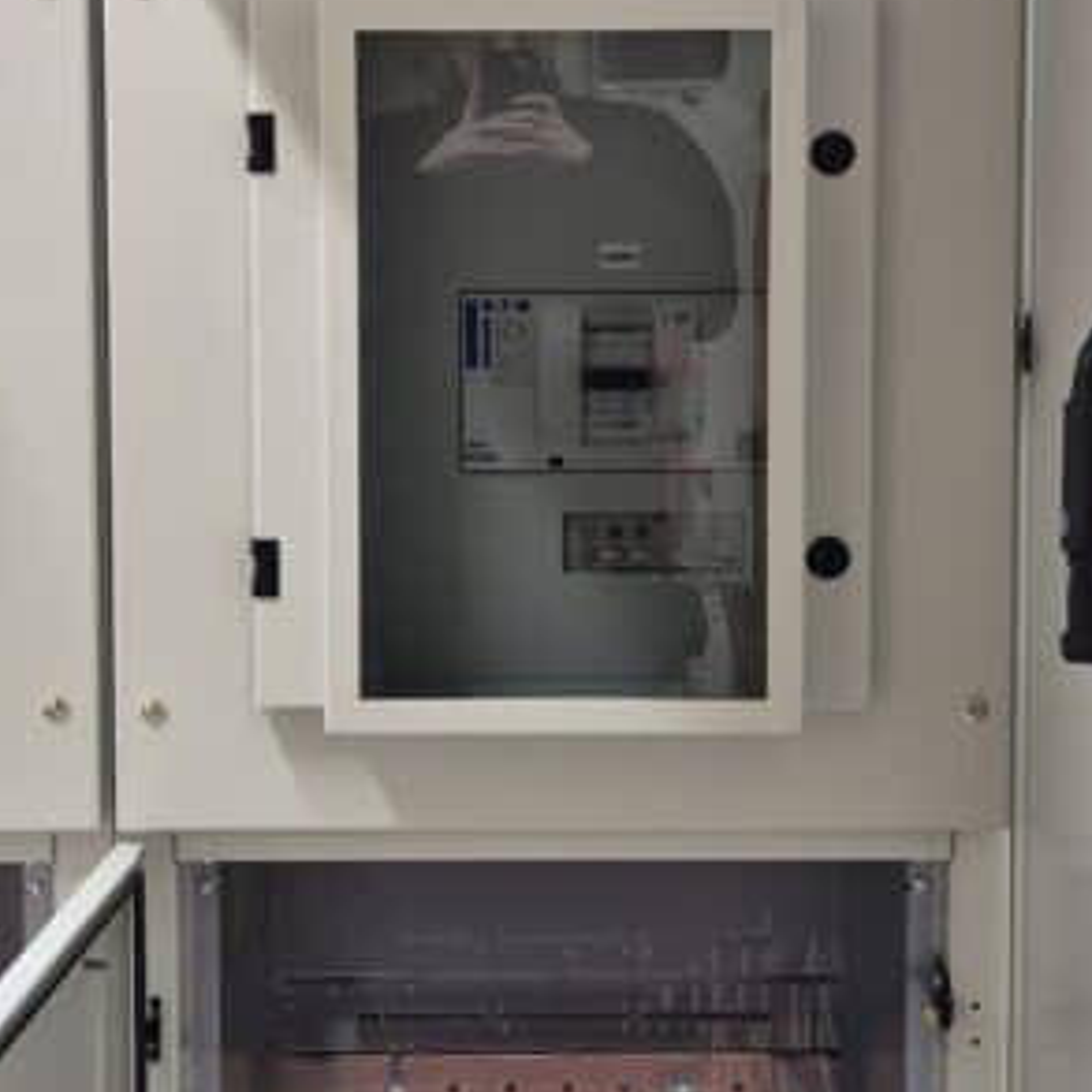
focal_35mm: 71
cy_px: 298
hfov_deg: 24.3
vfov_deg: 24.1
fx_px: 2534
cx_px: 563
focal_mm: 5.4
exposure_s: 1/100
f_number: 1.8
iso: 250
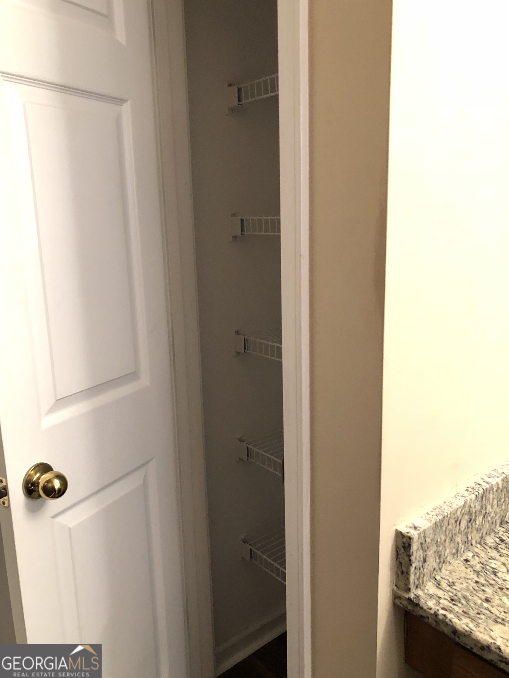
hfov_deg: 49.7
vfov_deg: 63.4
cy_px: 339
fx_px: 549
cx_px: 254
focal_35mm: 28
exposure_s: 1/8
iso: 80
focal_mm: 3.99
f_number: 1.8
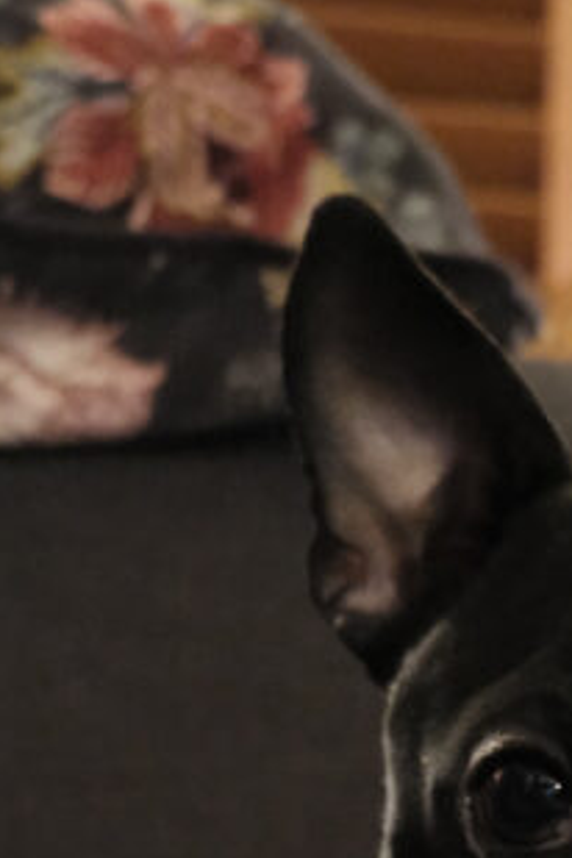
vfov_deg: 14.3
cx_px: 673
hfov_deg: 9.9
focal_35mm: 136
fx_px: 3241
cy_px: 1219
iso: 12800
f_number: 4.4
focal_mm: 27.1
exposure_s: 1/14
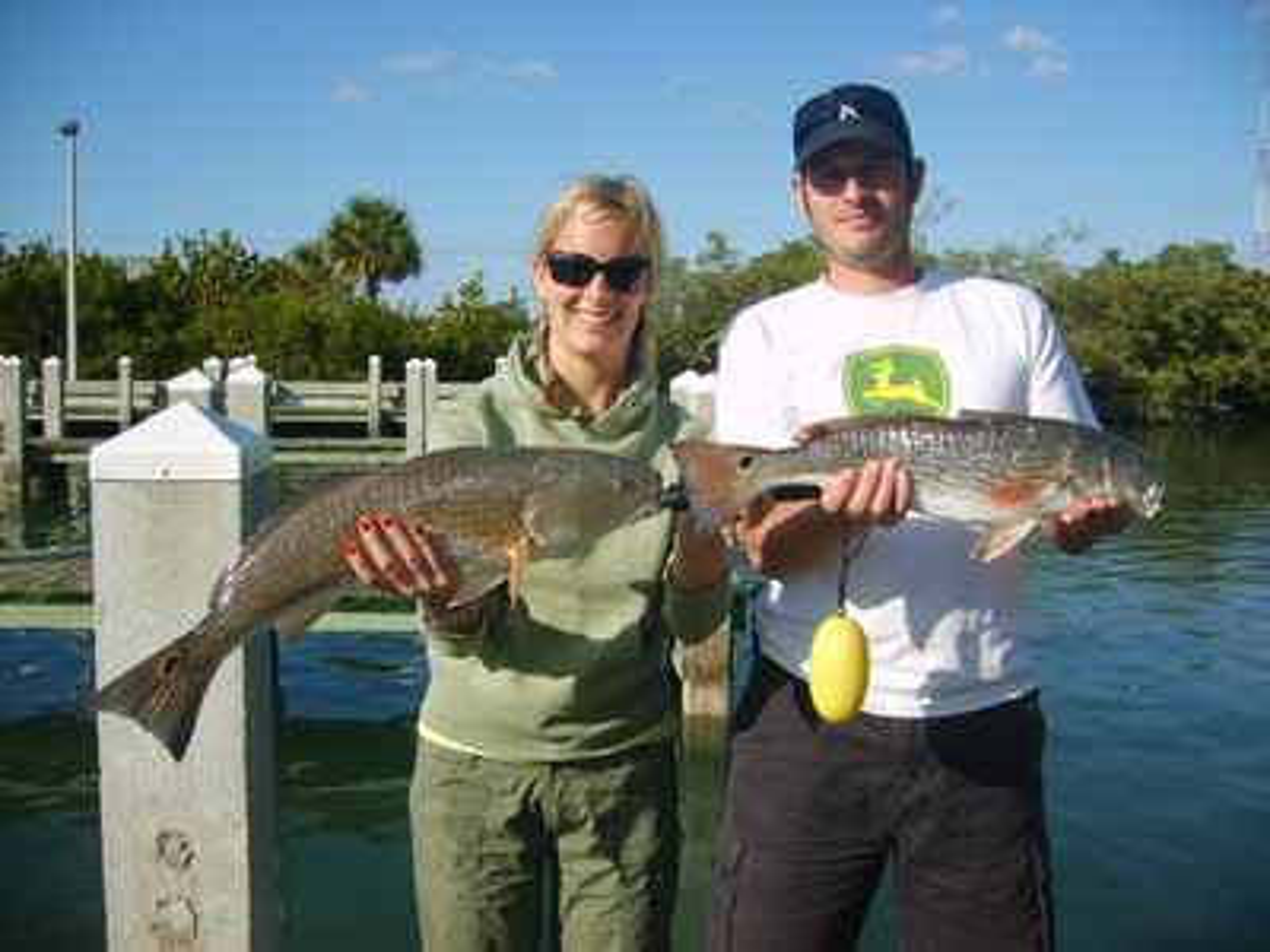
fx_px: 1284
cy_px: 476
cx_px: 635
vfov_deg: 40.7
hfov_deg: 52.6
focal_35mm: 35
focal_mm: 5.8
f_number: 7.1
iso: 50
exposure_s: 1/180
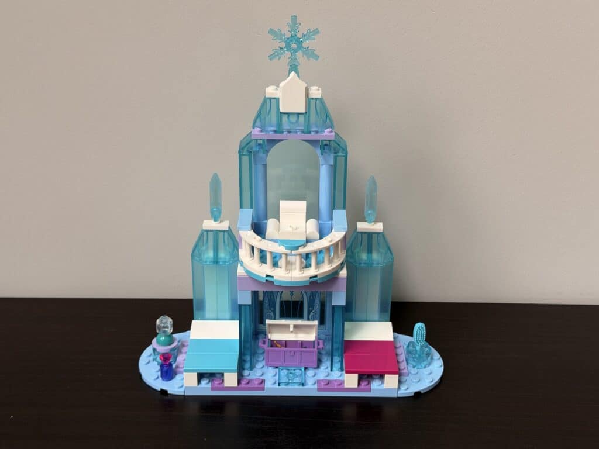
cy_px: 224
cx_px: 300
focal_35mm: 48
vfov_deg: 30.3
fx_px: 831
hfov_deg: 39.7
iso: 125
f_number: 1.78
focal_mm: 6.76
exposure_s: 1/59
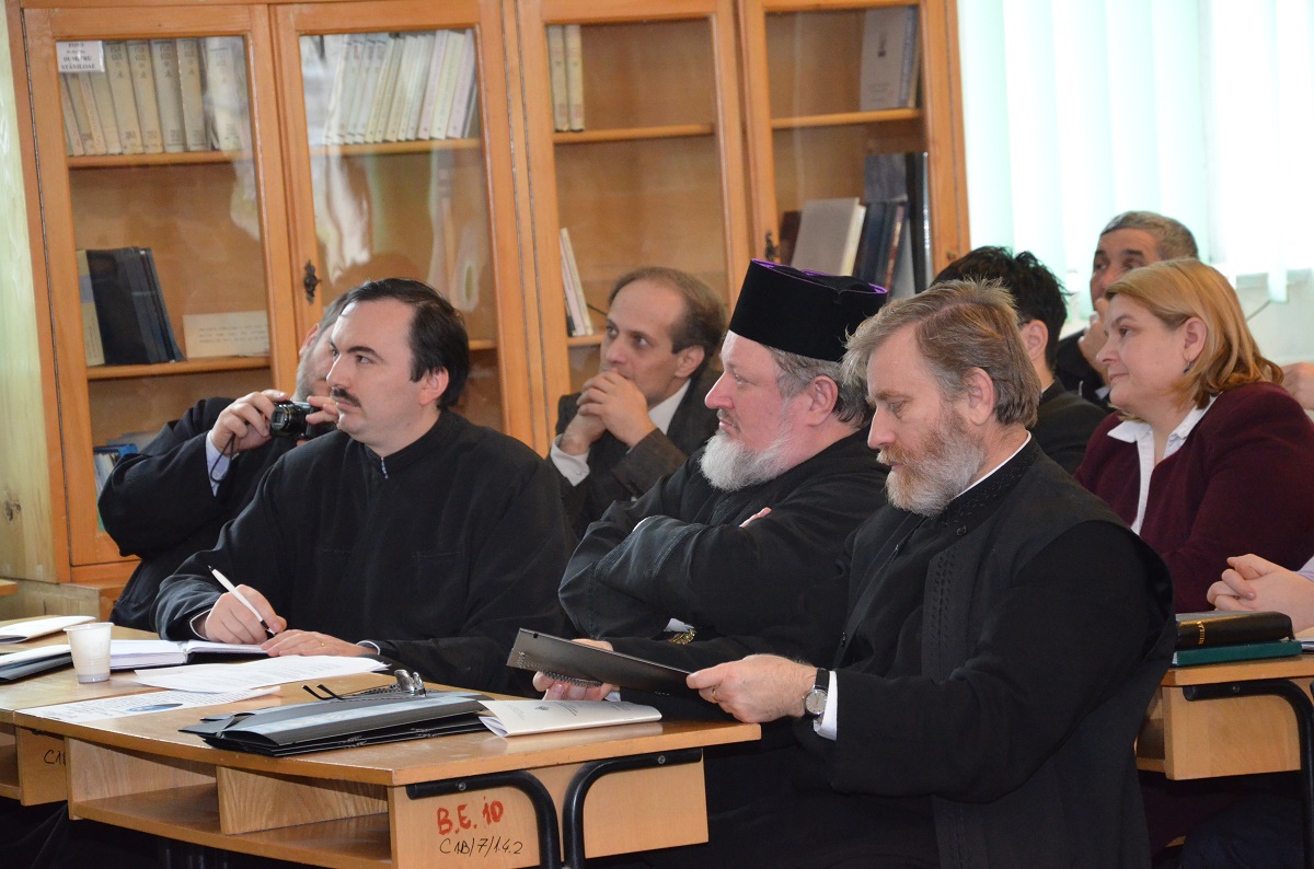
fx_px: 5025
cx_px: 657
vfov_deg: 9.9
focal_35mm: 138
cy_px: 434
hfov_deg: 14.9
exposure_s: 1/60
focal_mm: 92
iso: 3200
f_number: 5.6
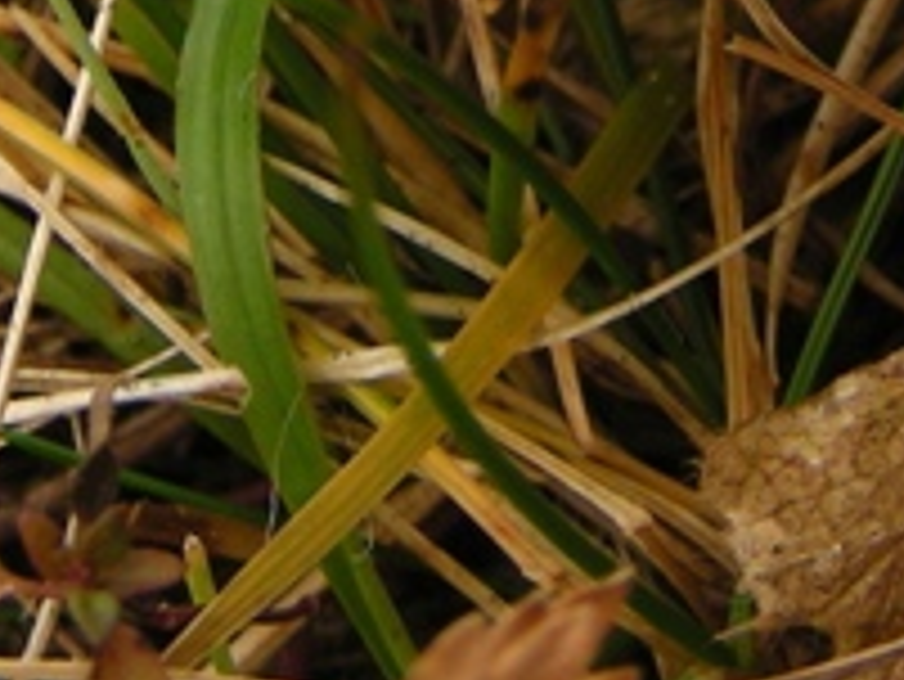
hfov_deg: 13.0
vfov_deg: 9.3
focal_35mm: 151
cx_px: 625
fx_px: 3946
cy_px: -657
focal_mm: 6.3
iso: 50
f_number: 3.5
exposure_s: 1/77.2
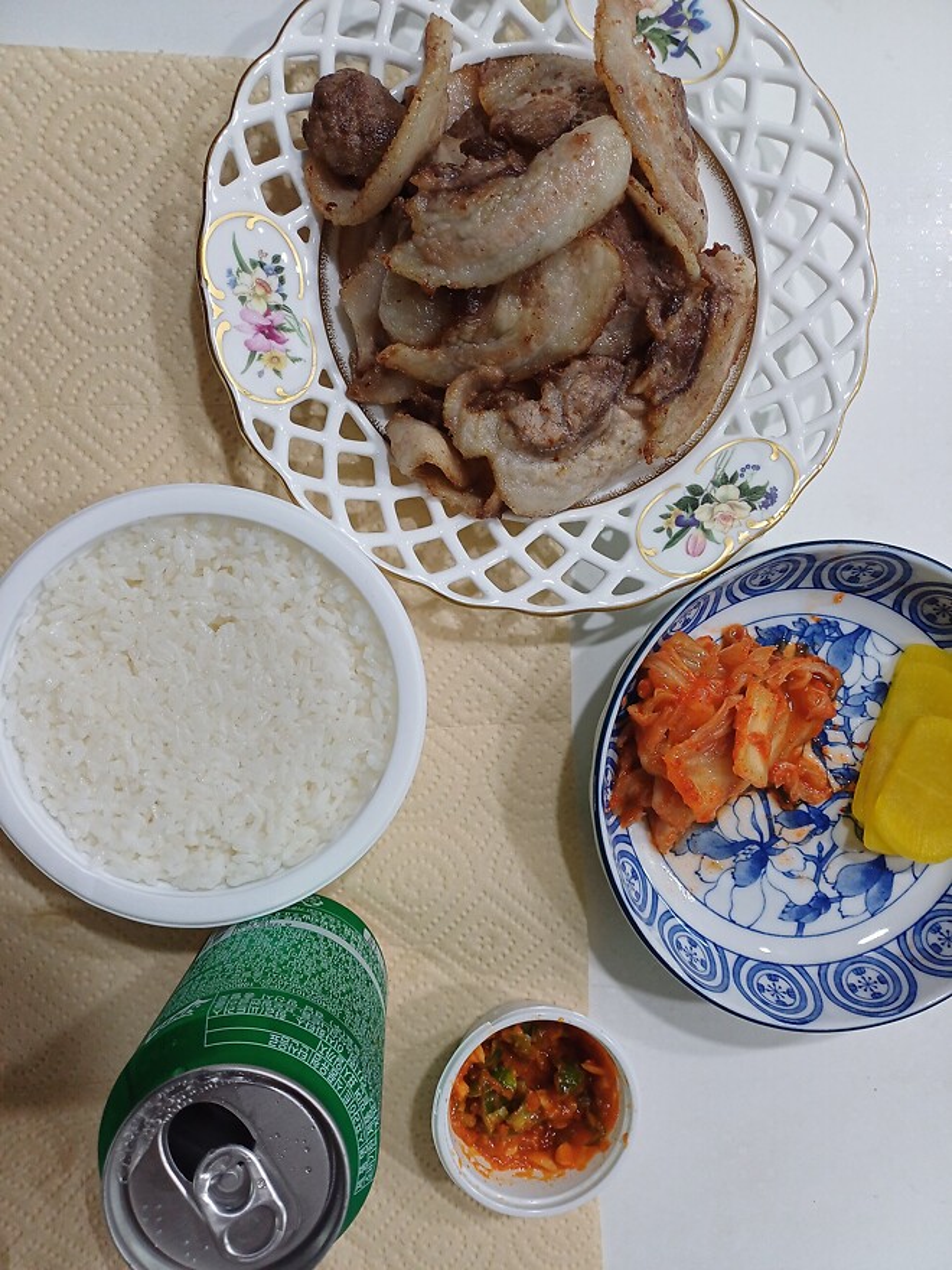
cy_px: 635
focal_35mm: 25
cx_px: 476
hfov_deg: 54.9
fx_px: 917
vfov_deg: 69.4
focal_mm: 4.65
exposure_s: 1/60
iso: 125
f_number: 1.8
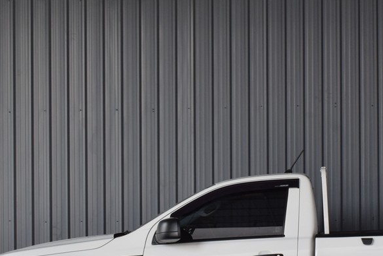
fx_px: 904
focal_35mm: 85
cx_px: 297
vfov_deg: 15.9
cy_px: 229
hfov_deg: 23.6
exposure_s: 1/250
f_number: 13
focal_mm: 30
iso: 1000
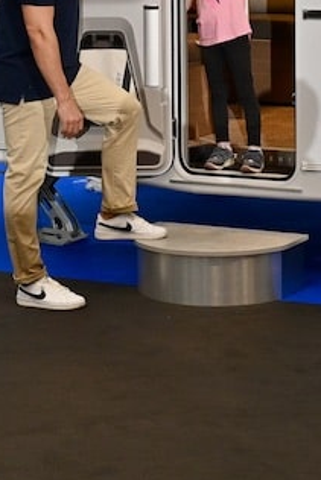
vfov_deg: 18.0
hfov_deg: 12.2
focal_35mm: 110
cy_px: -17
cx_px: 370
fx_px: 1470
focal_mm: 34
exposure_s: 1/100
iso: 900
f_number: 4
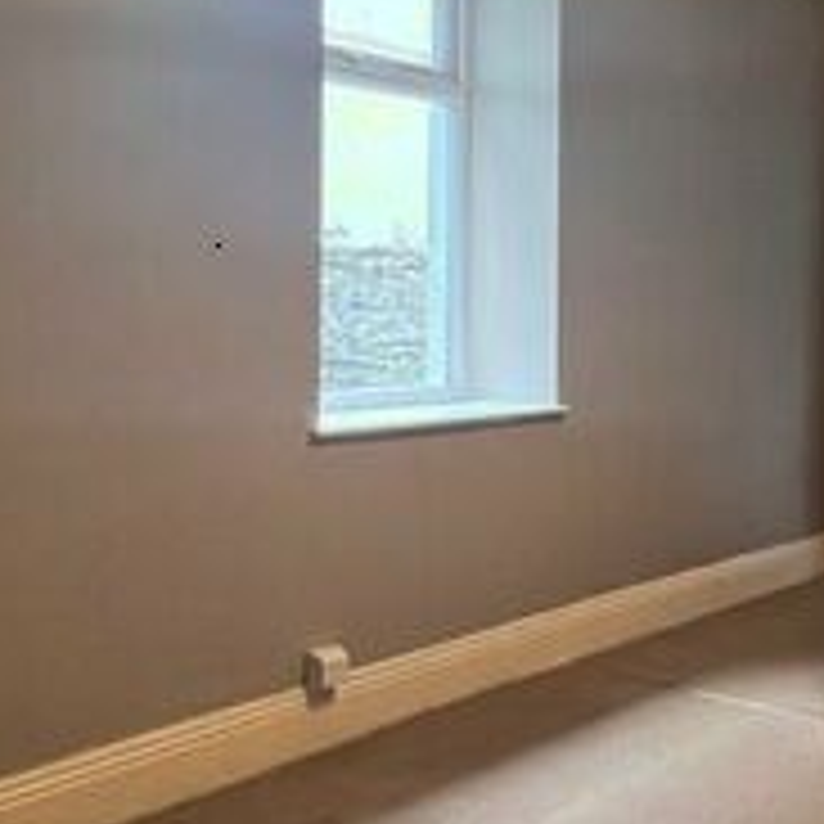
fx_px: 1185
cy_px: 326
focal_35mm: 44
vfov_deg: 38.2
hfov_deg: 35.7
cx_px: 765
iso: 320
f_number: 1.8
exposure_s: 1/60
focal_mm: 1.57
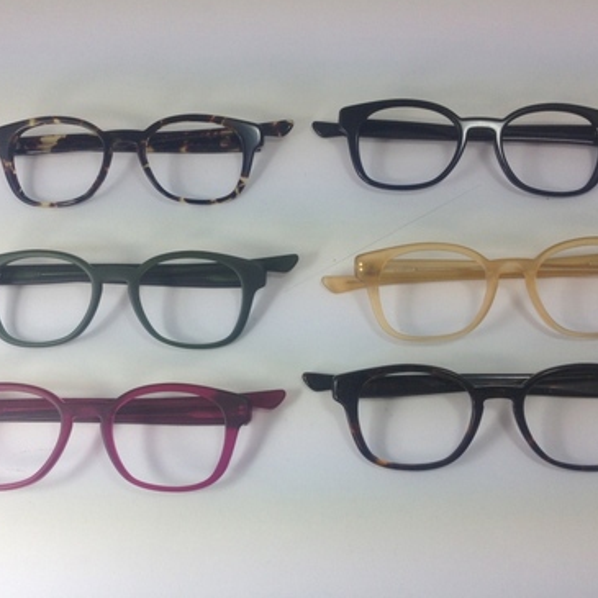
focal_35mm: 40
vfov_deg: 41.9
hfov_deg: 41.9
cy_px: 302
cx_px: 310
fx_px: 782
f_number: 2.4
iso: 50
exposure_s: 1/245
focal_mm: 4.12
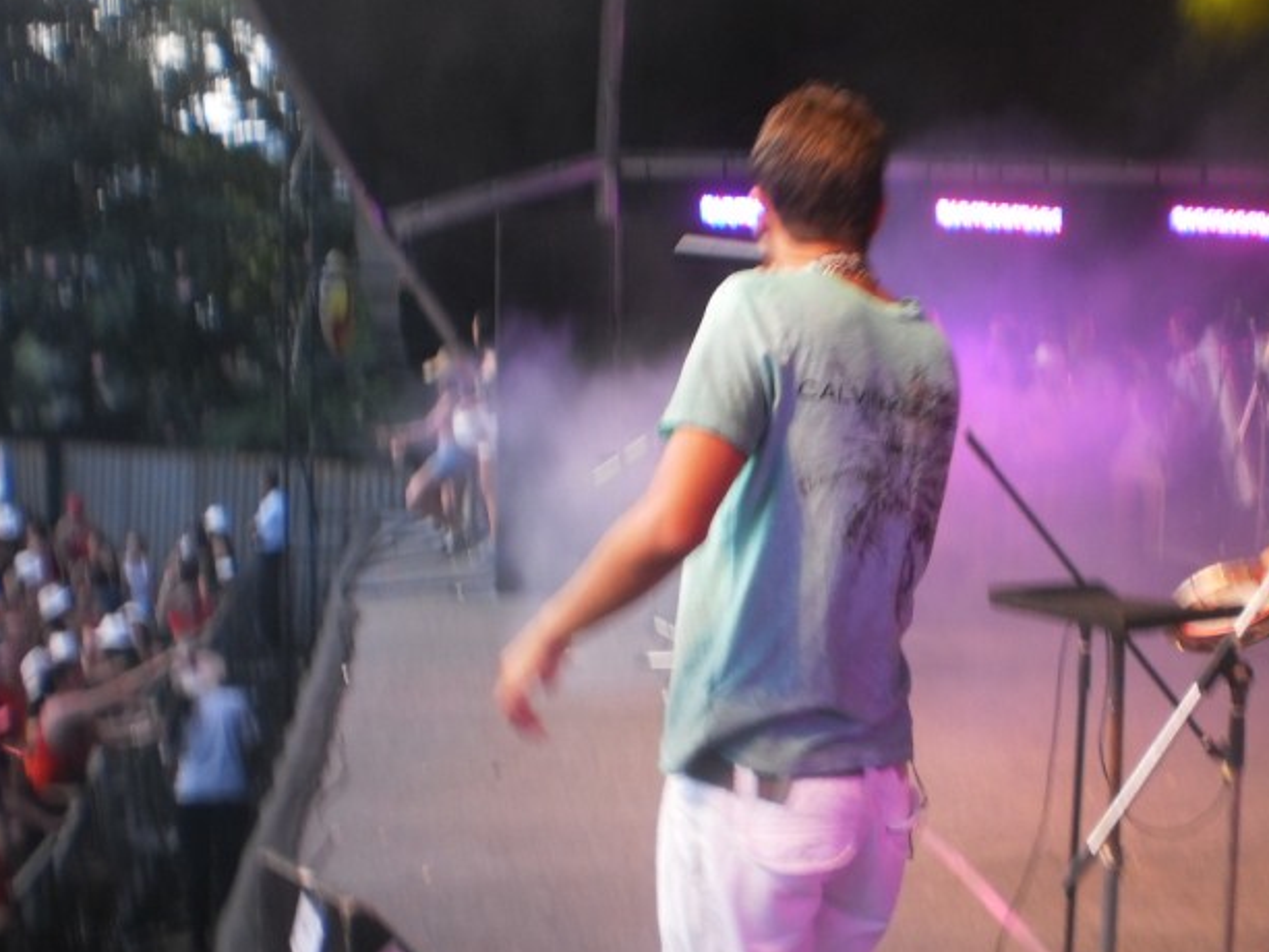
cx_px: 820
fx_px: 1723
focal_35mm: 47
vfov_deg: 30.9
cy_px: 503
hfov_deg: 40.1
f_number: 3.1
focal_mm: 6.3
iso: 100
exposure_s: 1/30
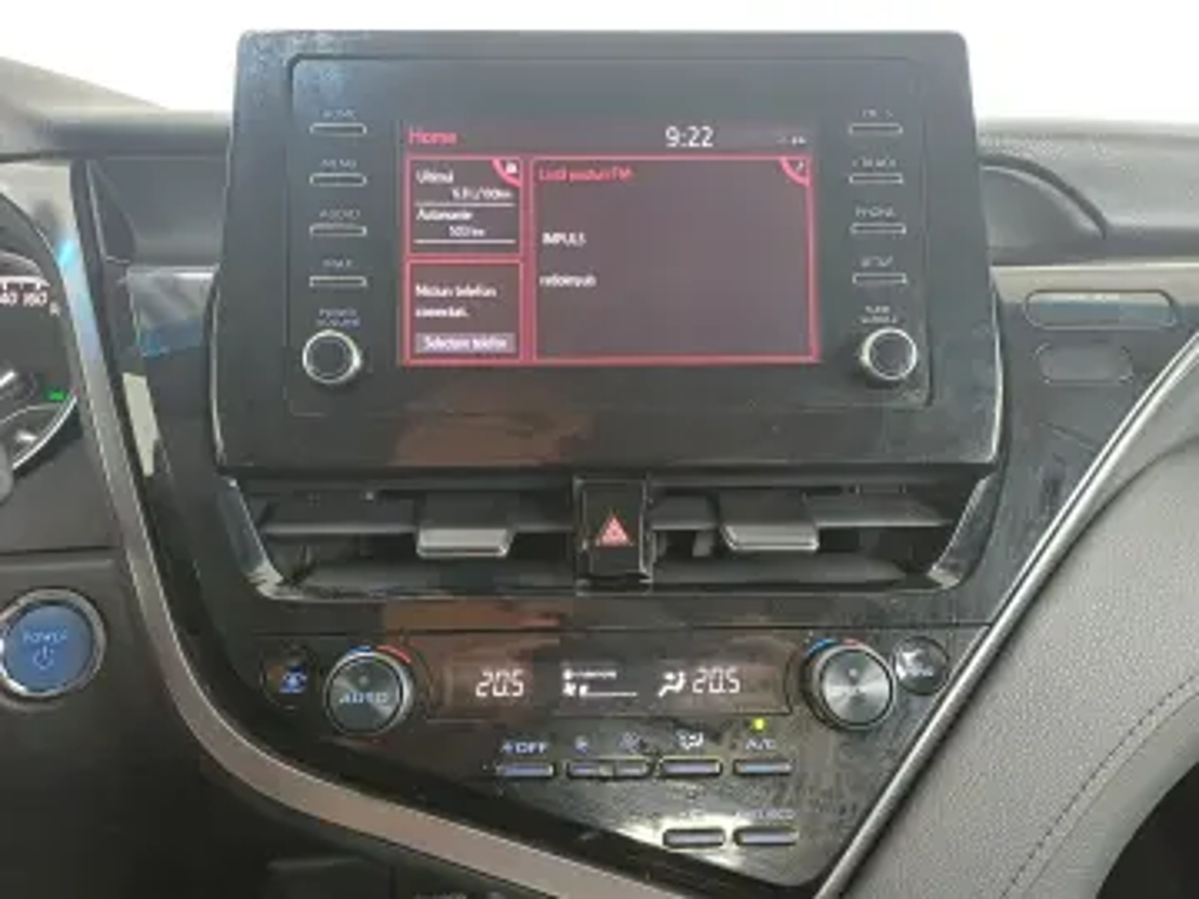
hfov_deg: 69.4
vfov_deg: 54.9
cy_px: 450
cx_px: 600
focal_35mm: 25
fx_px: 866
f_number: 1.8
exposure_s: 1/50
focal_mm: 4.65
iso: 320
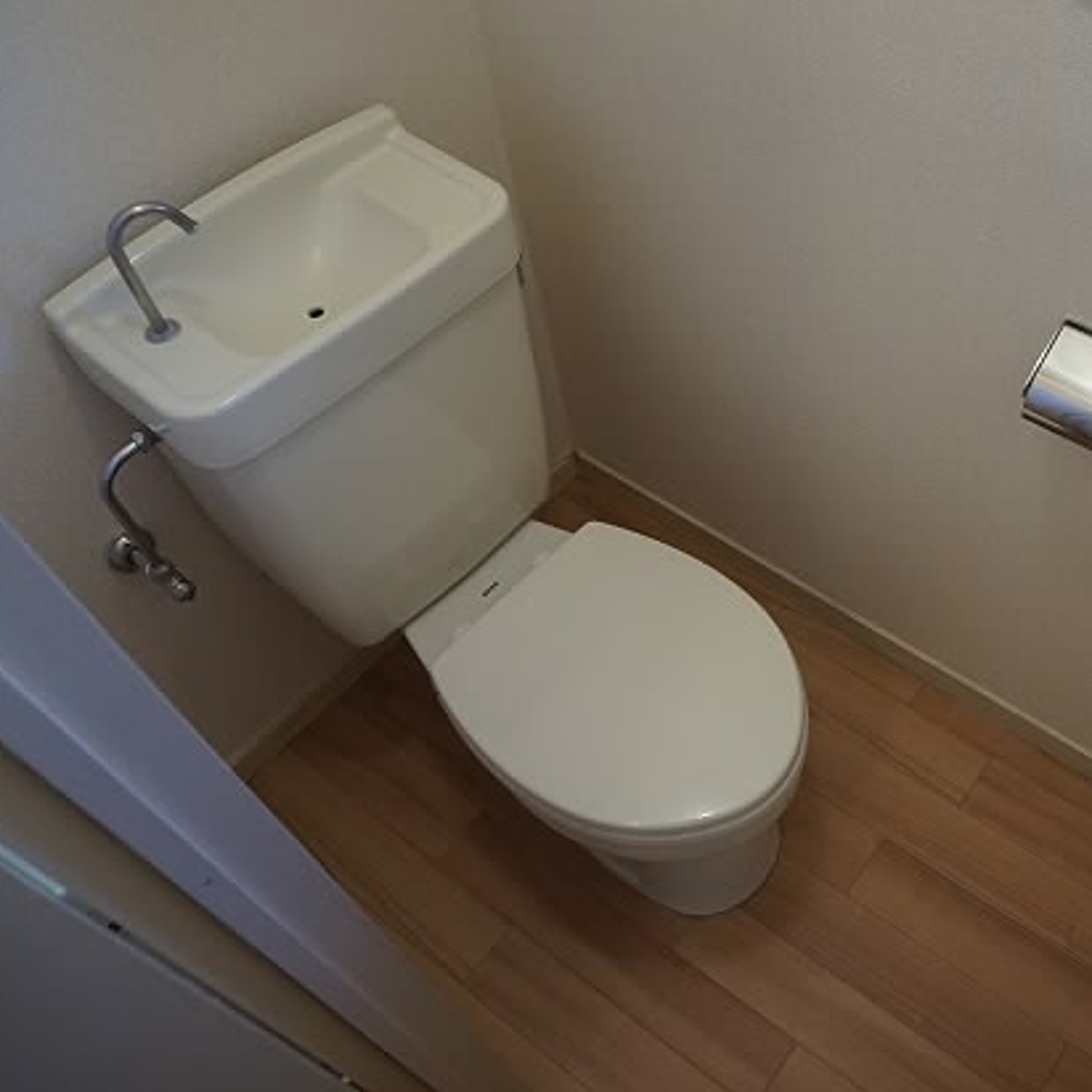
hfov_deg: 47.2
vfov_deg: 48.9
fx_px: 1201
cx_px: 808
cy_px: 557
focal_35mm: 34
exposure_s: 1/160
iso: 1250
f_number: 4
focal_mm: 17
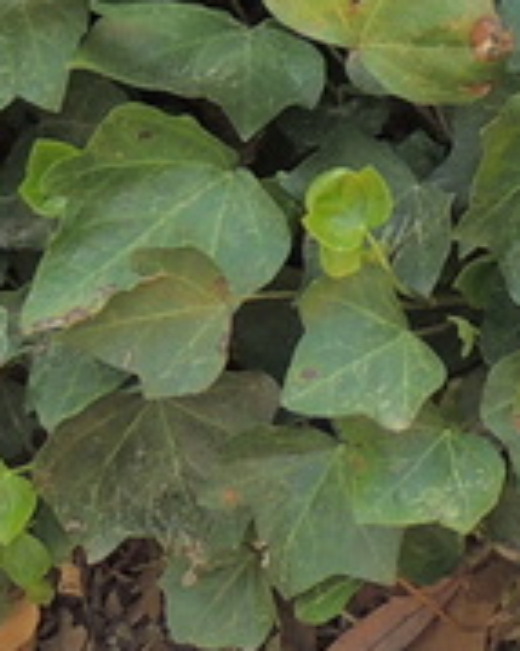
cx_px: 1215
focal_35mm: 328
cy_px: -626
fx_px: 6315
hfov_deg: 4.6
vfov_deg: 5.8
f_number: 3.5
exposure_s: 1/160
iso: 100
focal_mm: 8.3
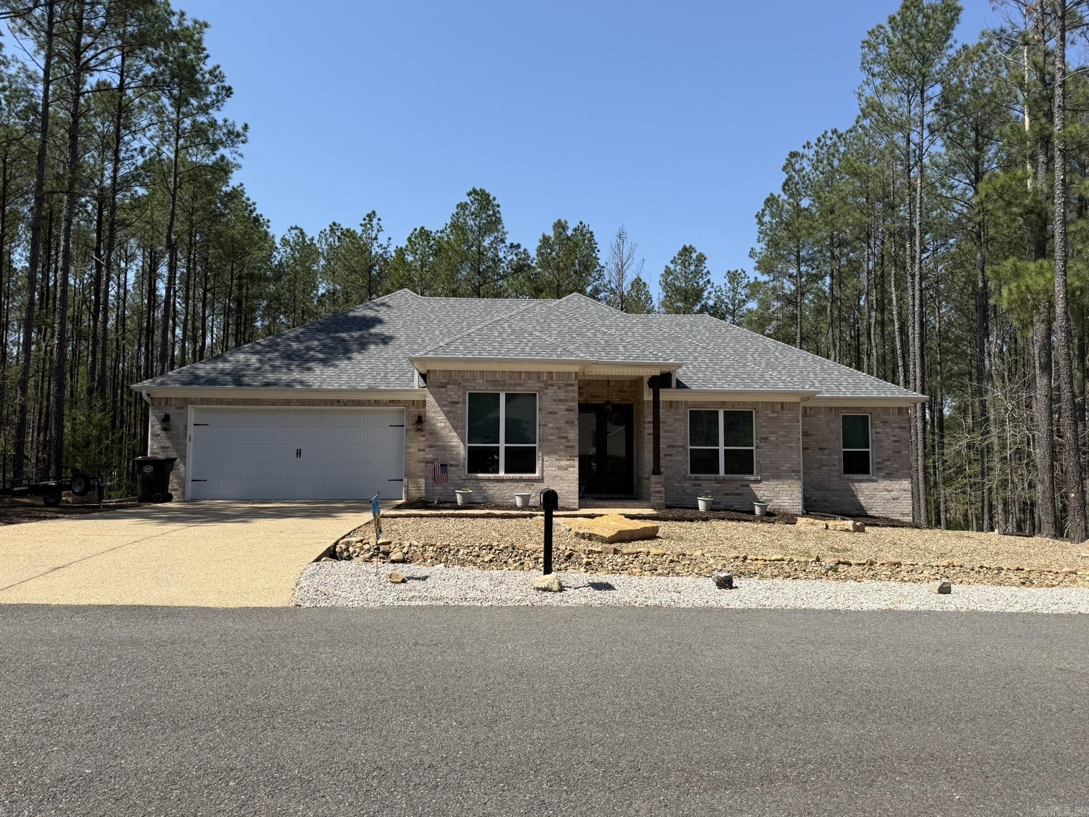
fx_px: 755
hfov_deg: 71.6
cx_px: 544
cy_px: 408
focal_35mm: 24
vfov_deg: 56.8
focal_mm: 6.76
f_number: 1.78
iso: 80
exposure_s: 1/3953
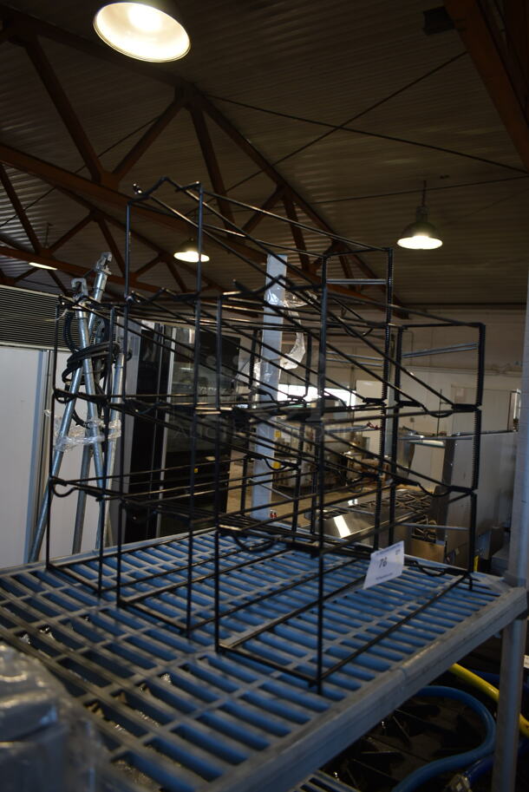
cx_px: 264
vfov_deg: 67.3
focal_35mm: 27
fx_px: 594
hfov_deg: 48.0
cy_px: 396
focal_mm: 18
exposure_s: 1/30
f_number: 3.5
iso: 125
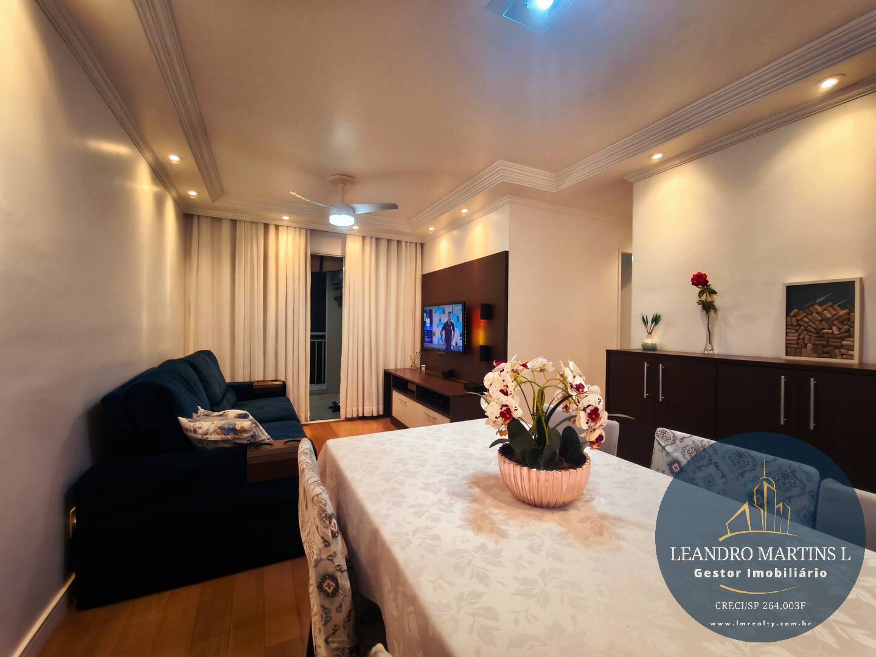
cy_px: 328
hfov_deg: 98.2
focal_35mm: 15
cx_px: 438
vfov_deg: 81.7
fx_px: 380
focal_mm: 1.91
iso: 400
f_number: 2.2
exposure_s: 1/30
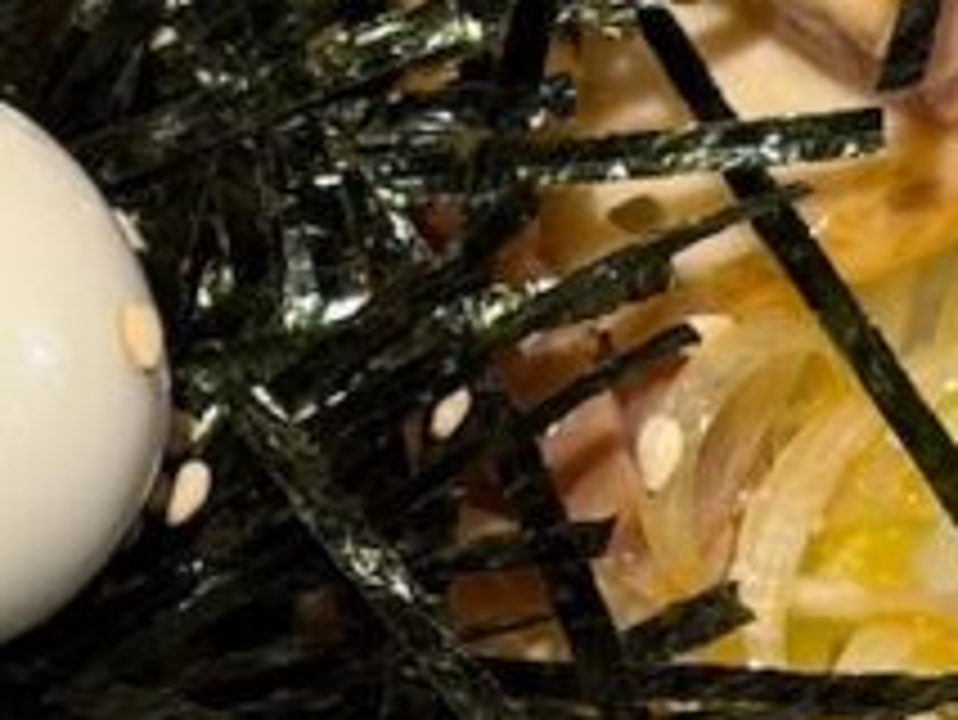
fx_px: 6923
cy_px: 472
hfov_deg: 7.8
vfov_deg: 5.9
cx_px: -216
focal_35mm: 250
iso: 40
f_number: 1.6
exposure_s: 1/100
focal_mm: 5.96
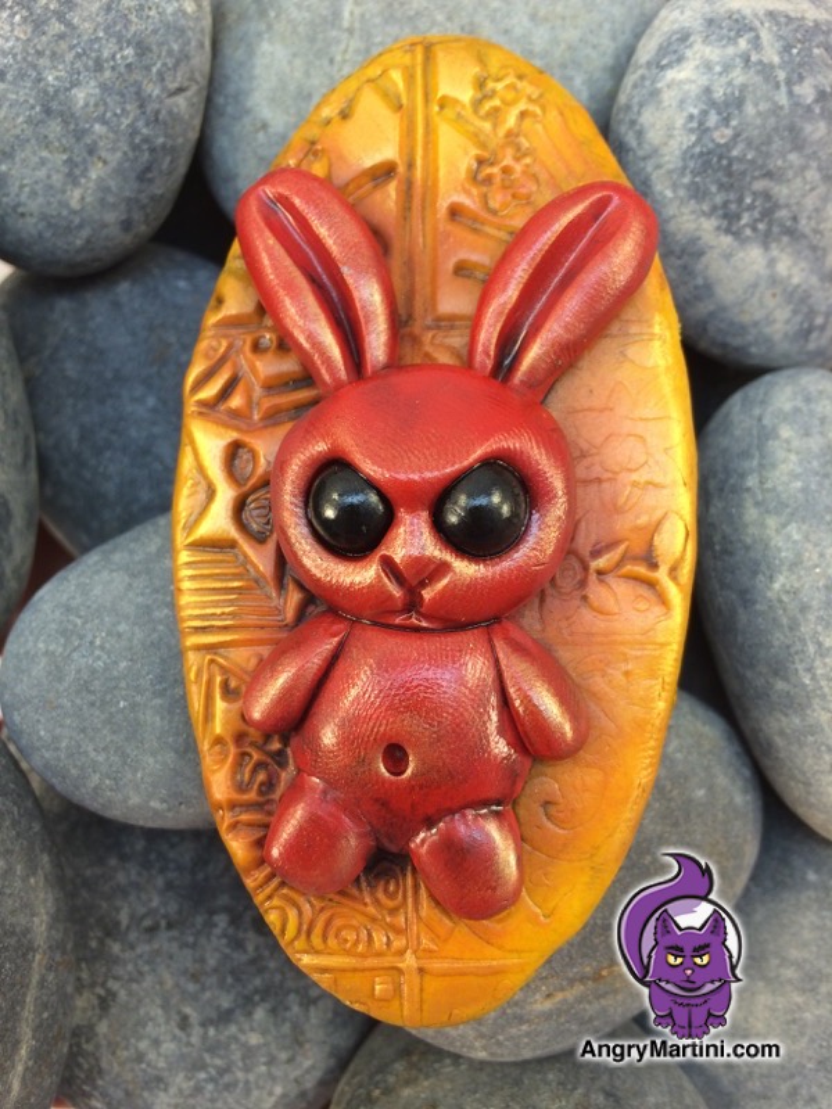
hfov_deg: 48.2
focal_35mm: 29
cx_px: 416
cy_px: 554
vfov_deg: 61.7
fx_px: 929
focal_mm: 4.15
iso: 40
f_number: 2.2
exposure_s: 1/60
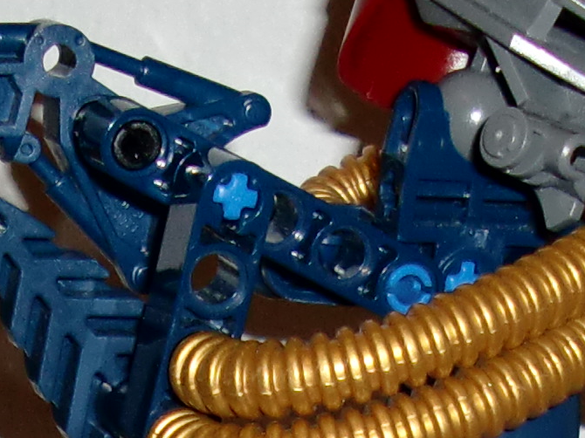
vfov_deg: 6.7
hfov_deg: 9.2
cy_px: 895
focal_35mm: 215
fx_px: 3632
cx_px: 292
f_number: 2.8
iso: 125
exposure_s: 1/60
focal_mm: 6.3
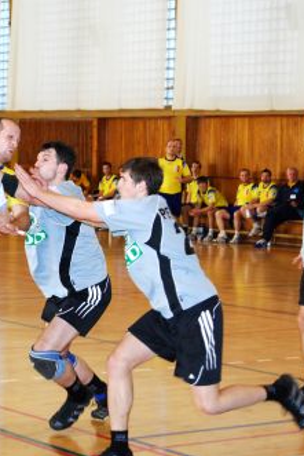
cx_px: 48
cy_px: 228
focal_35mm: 118
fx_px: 1493
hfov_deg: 11.6
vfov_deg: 17.3
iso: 800
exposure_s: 1/160
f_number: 5.6
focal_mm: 52
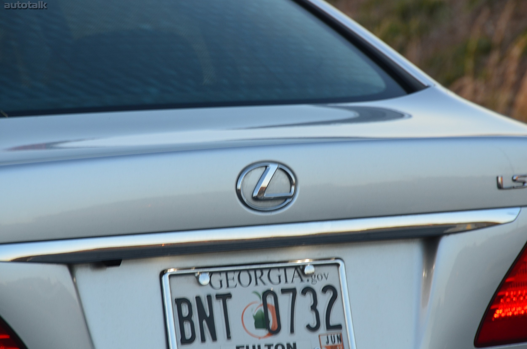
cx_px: 264
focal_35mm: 300
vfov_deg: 4.6
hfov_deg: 6.9
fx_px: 4383
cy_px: 174
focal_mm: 200
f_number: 10
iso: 400
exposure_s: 1/50
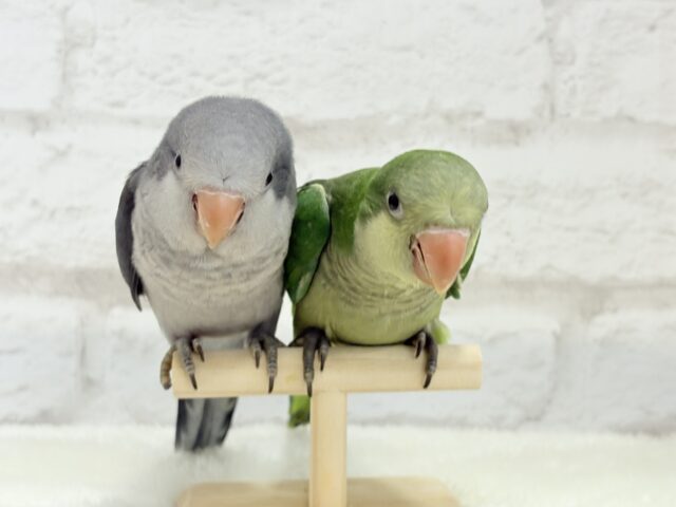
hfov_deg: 36.8
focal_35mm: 52
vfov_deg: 28.0
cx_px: 338
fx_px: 1015
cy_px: 254
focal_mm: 5.96
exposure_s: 1/50
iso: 50
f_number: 1.6
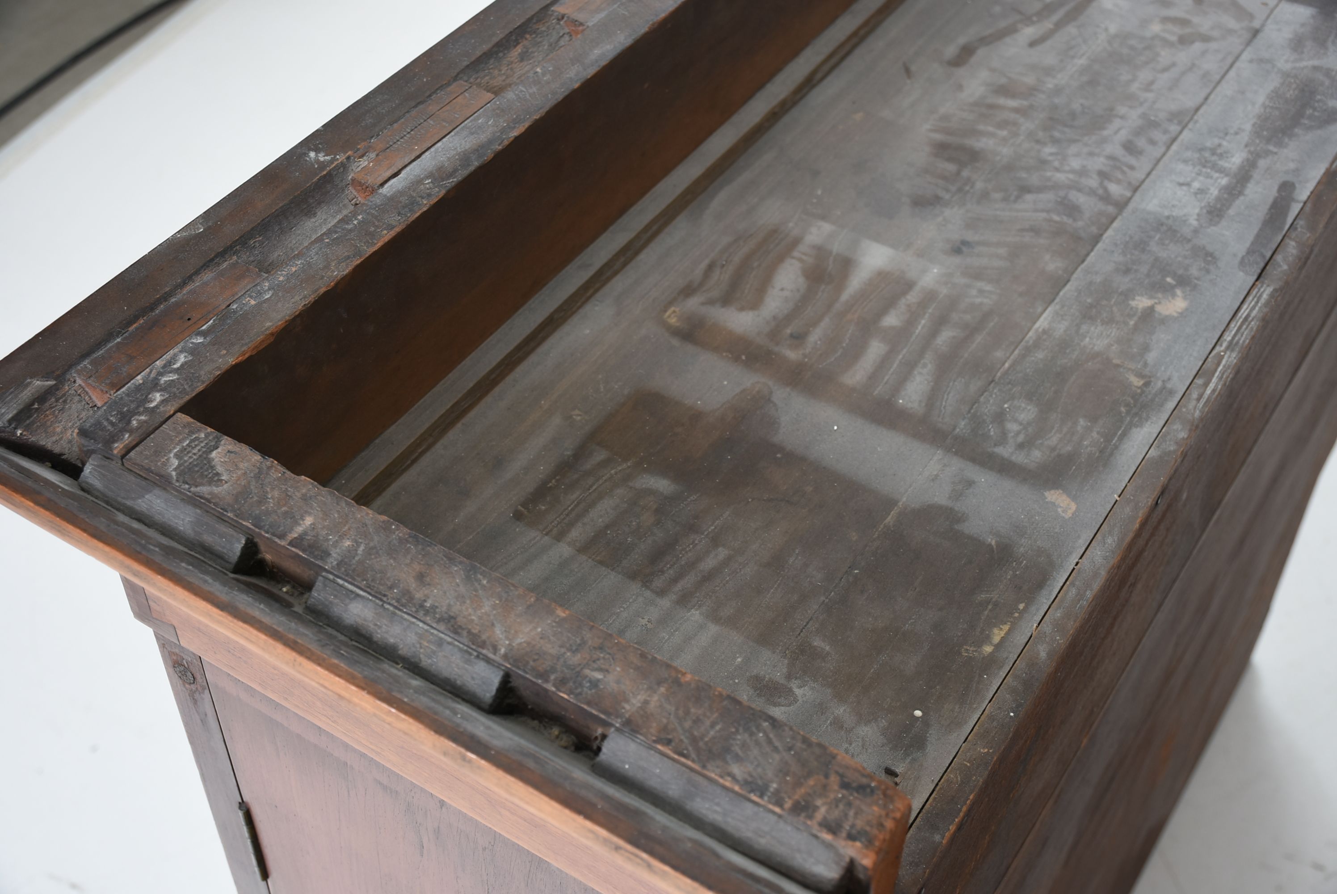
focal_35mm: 48
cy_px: 447
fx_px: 1784
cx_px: 668
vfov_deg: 28.1
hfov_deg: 41.1
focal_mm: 32
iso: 200
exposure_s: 1/80
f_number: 7.1
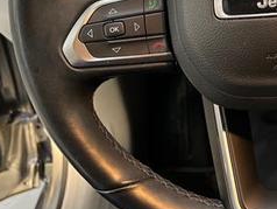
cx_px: 265
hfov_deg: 32.6
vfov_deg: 25.5
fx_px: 441
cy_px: 7
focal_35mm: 55
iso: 500
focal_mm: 5.7
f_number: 1.5
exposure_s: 1/30
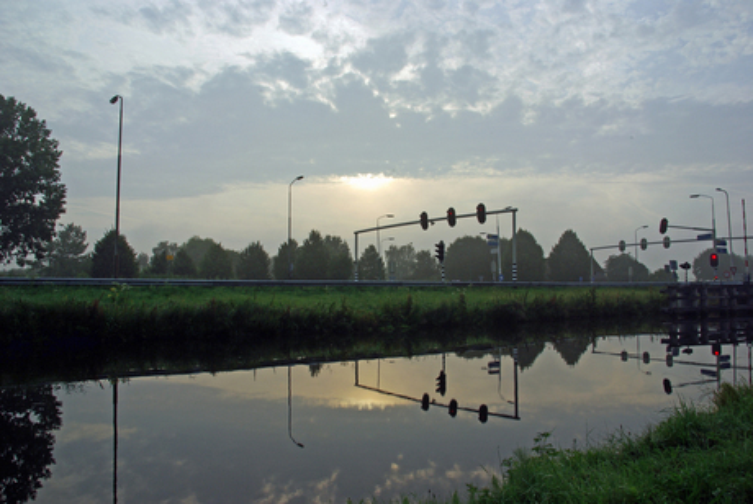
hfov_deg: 67.3
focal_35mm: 27
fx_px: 565
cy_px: 252
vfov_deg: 48.1
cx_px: 376
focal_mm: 18
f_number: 19
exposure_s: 1/45
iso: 100
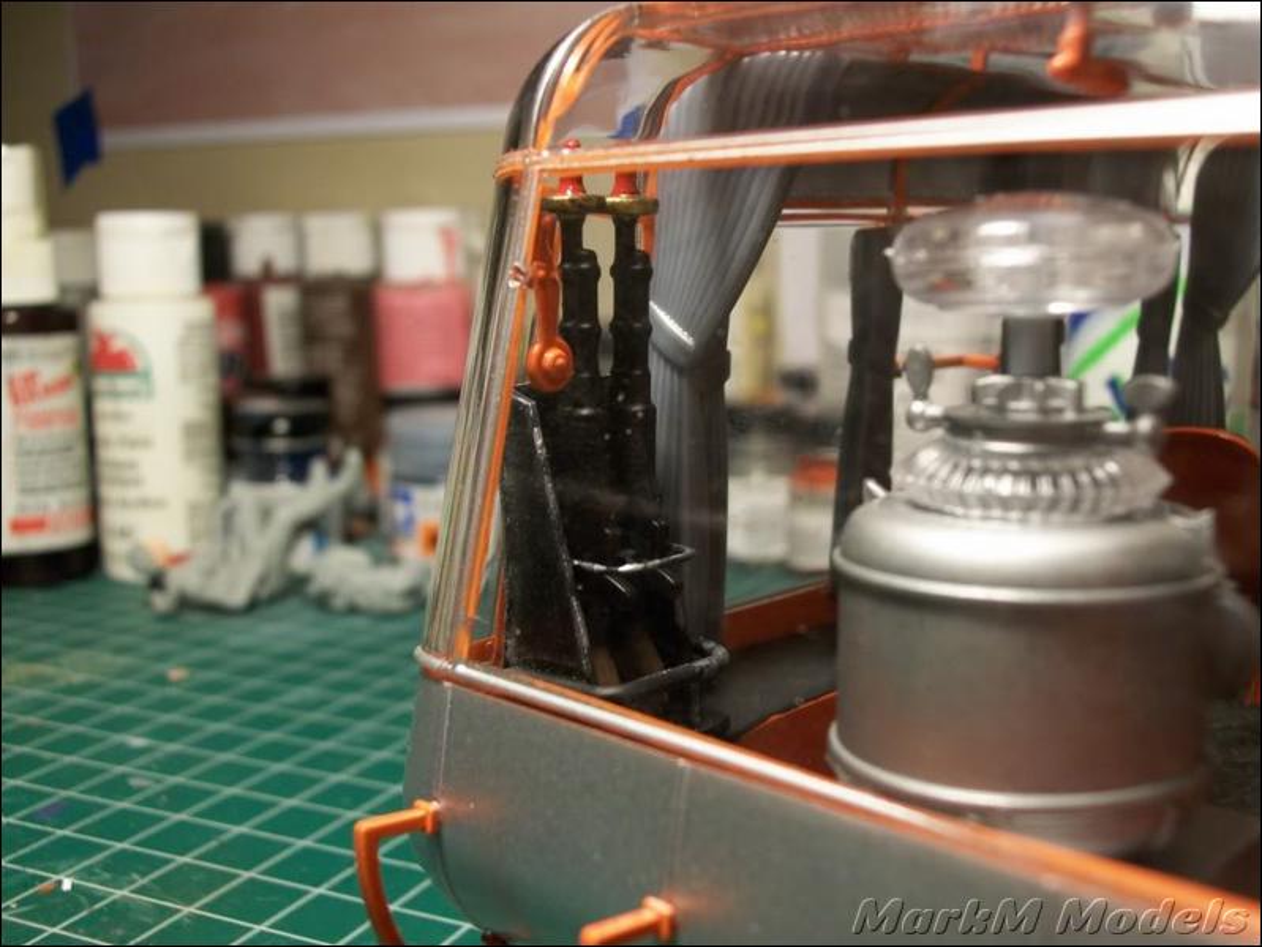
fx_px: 1459
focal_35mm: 40
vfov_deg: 36.0
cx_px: 631
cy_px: 474
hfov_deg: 46.8
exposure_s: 1/30
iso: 160
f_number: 3.2
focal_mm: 7.1
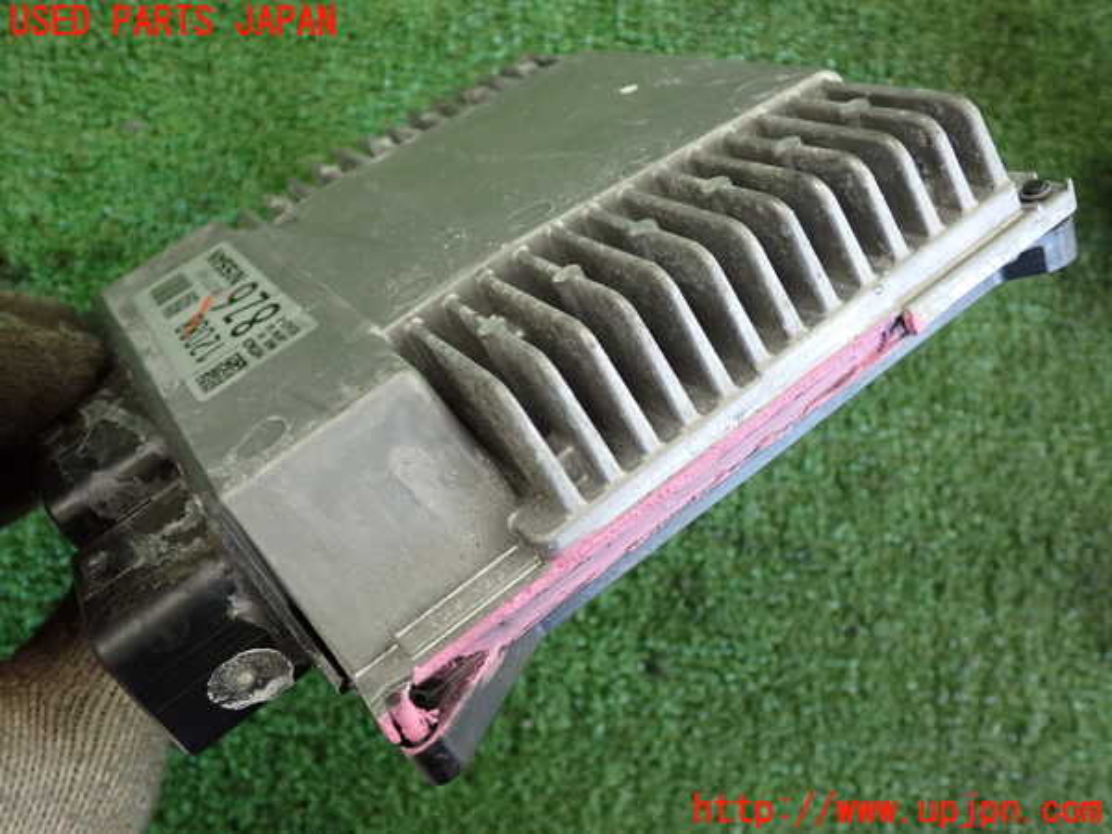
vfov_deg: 39.7
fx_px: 1156
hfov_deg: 51.4
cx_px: 556
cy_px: 417
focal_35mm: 36
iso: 640
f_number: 2.5
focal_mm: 6.37
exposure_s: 1/125
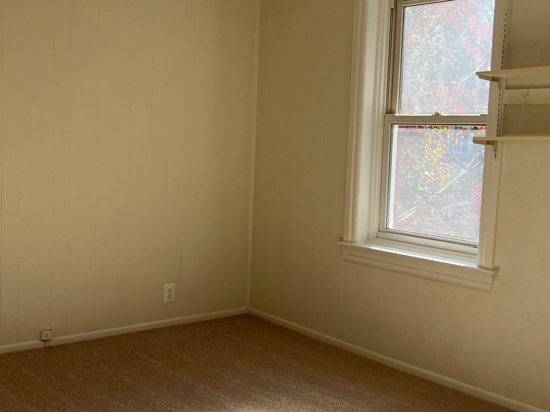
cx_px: 223
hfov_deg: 41.9
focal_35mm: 45
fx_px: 715
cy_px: 196
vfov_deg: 32.2
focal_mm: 5.1
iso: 50
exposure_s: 1/608
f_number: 1.6
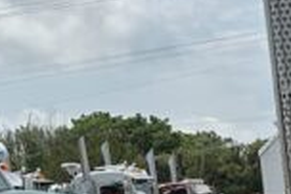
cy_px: 171
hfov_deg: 14.6
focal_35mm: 126
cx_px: 498
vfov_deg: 10.8
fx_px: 1017
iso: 80
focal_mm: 6.86
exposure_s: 1/7576
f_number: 1.78
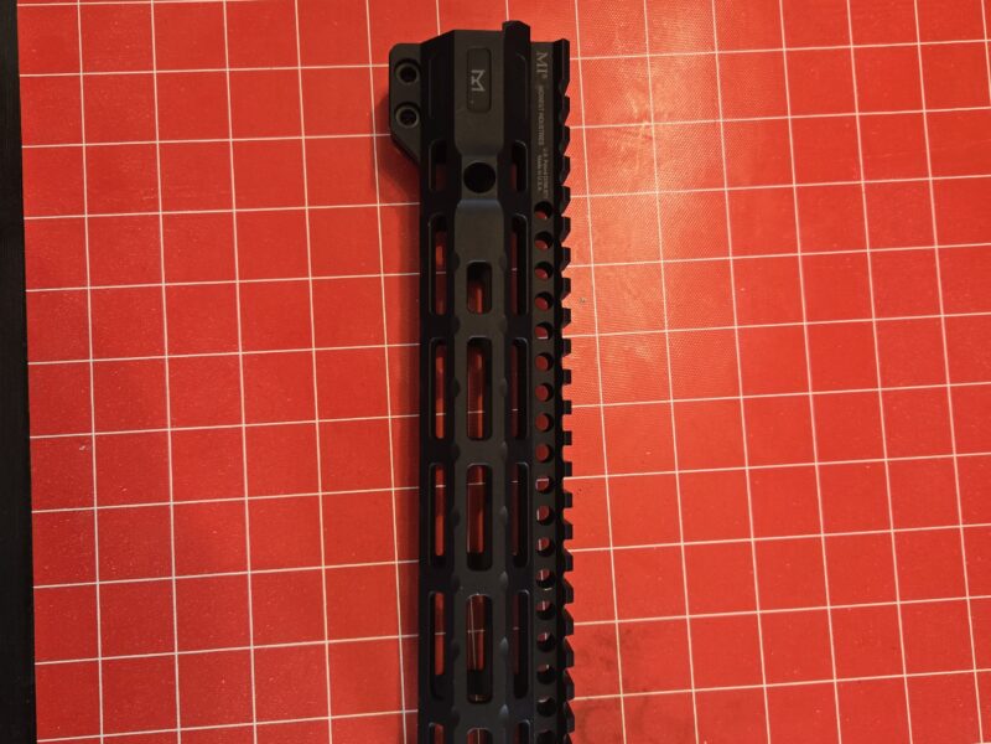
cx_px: 496
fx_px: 658
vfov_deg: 58.9
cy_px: 372
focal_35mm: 23
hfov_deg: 73.9
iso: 320
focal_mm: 5.4
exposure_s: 1/120
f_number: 1.8
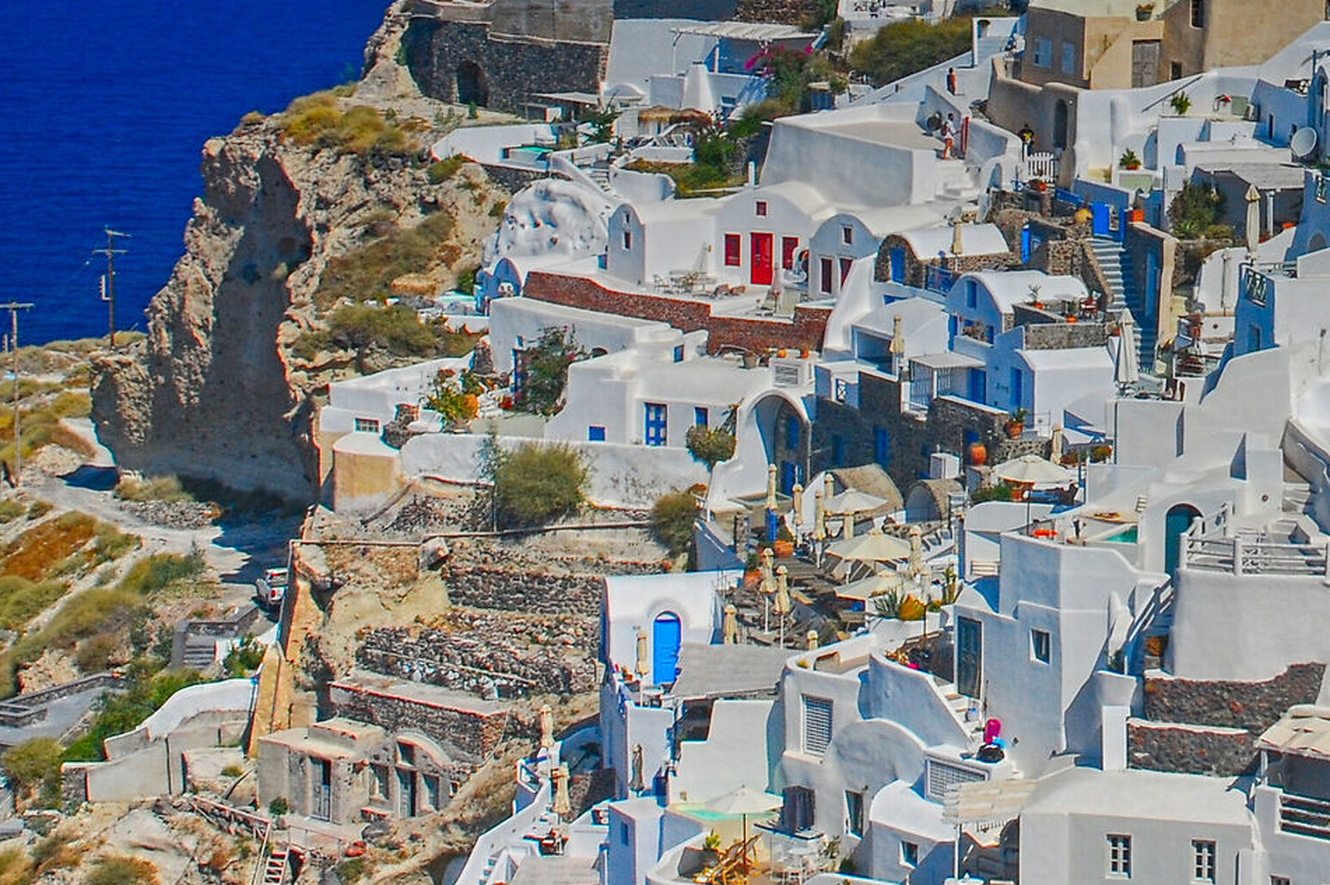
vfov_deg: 12.6
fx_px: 3914
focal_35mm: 106
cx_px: 1322
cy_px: -141
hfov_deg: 18.8
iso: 200
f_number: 14
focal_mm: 28
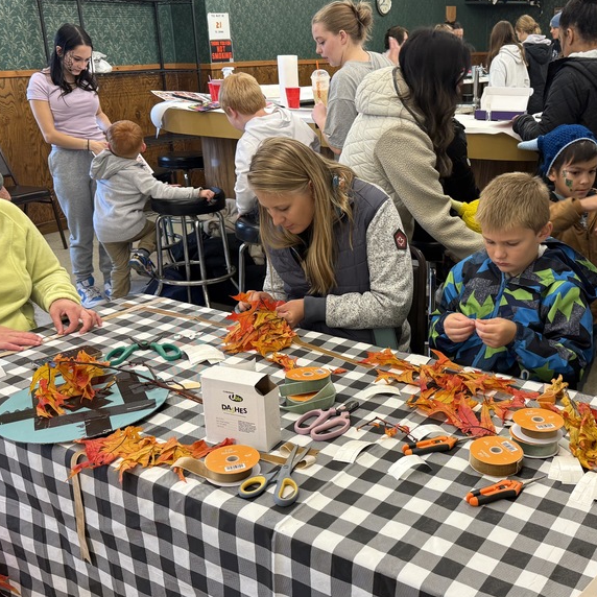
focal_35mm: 38
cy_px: 324
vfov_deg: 43.8
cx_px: 391
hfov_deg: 43.3
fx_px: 741
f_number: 1.78
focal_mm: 6.76
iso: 125
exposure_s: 1/60
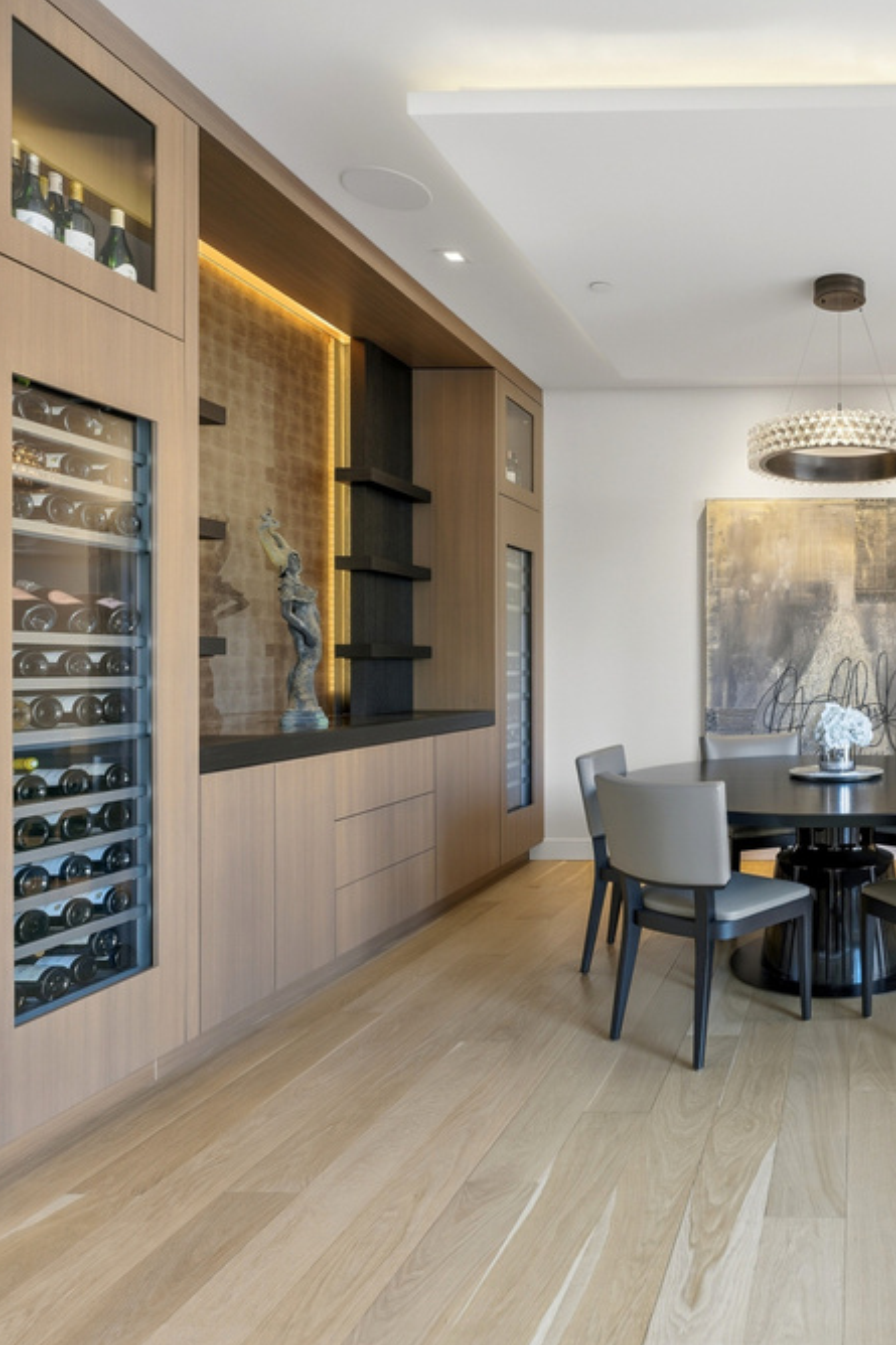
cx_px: 842
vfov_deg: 76.1
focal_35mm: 23
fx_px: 859
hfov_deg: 48.0
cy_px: 668
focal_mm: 15
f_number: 6.3
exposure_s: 1/1600
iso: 400
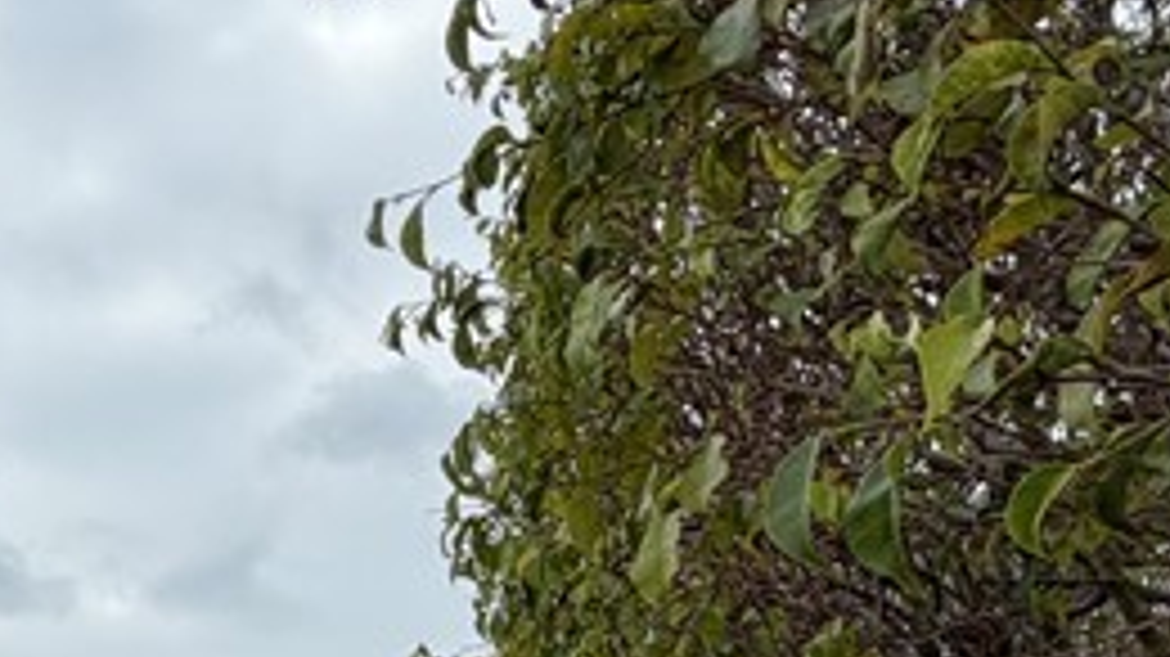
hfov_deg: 29.4
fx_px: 1861
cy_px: 1202
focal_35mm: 60
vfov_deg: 16.5
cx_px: -274
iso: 20
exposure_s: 1/1339
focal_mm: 2.22
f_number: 2.2
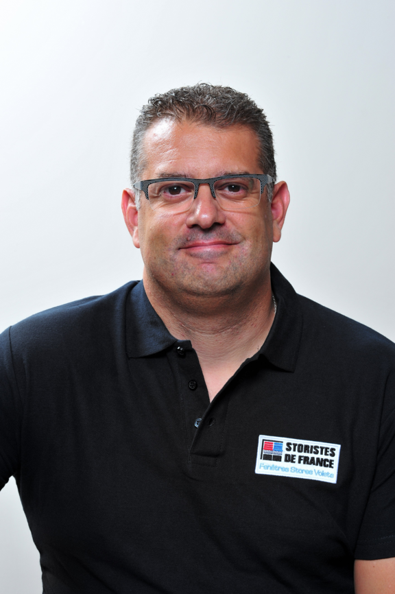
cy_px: 297
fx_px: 1846
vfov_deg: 18.3
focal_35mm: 112
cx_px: 198
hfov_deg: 12.2
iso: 200
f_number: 14
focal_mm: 112
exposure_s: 1/40
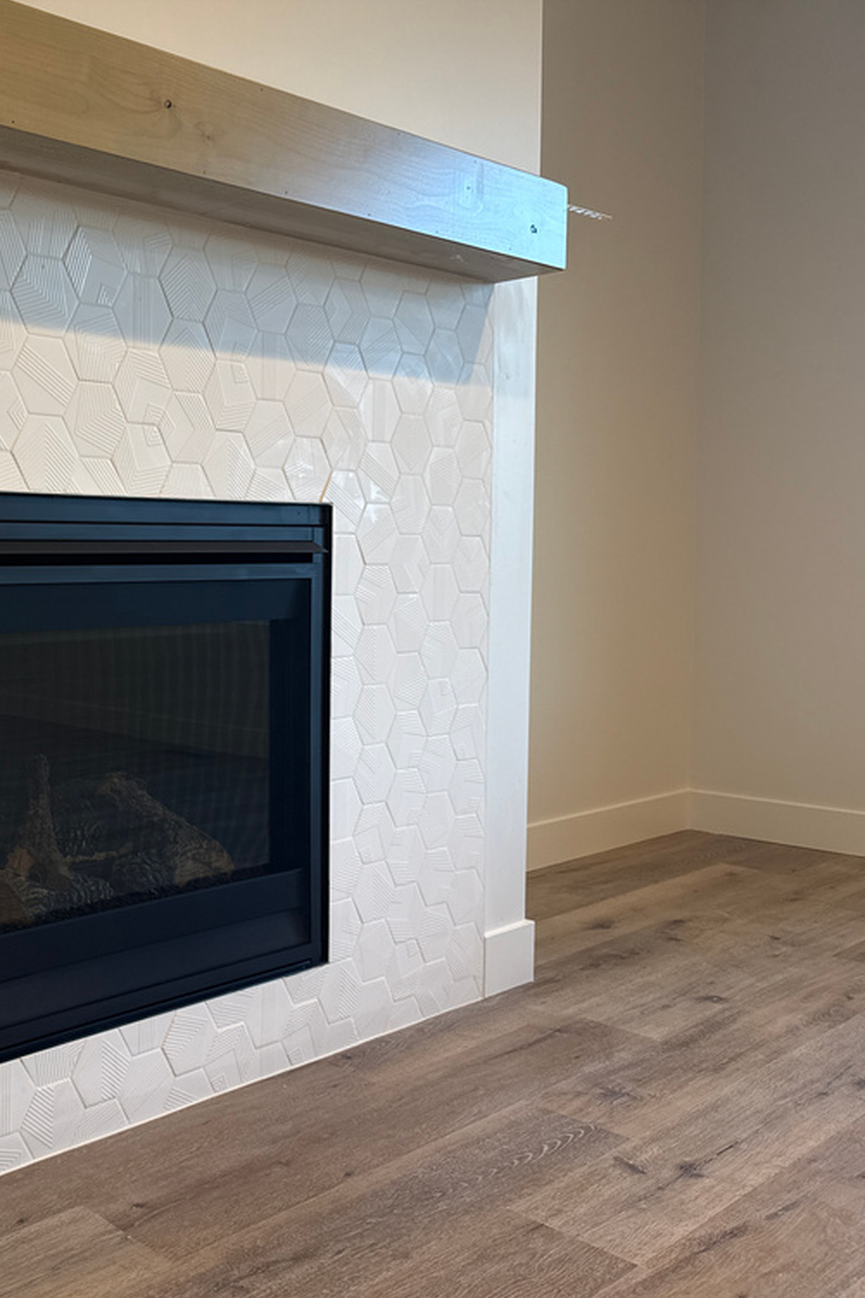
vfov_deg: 55.8
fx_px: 1226
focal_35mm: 34
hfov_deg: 35.5
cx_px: 17
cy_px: 658
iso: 125
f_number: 1.78
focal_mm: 6.76
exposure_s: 1/120
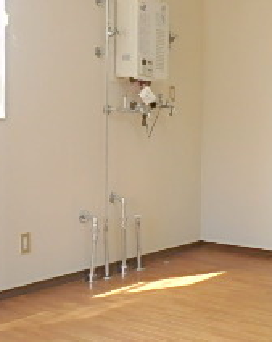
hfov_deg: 24.0
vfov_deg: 30.5
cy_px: 181
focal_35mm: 62
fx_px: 625
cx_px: 233
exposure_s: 1/80
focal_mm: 3.7
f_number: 3.5
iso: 125
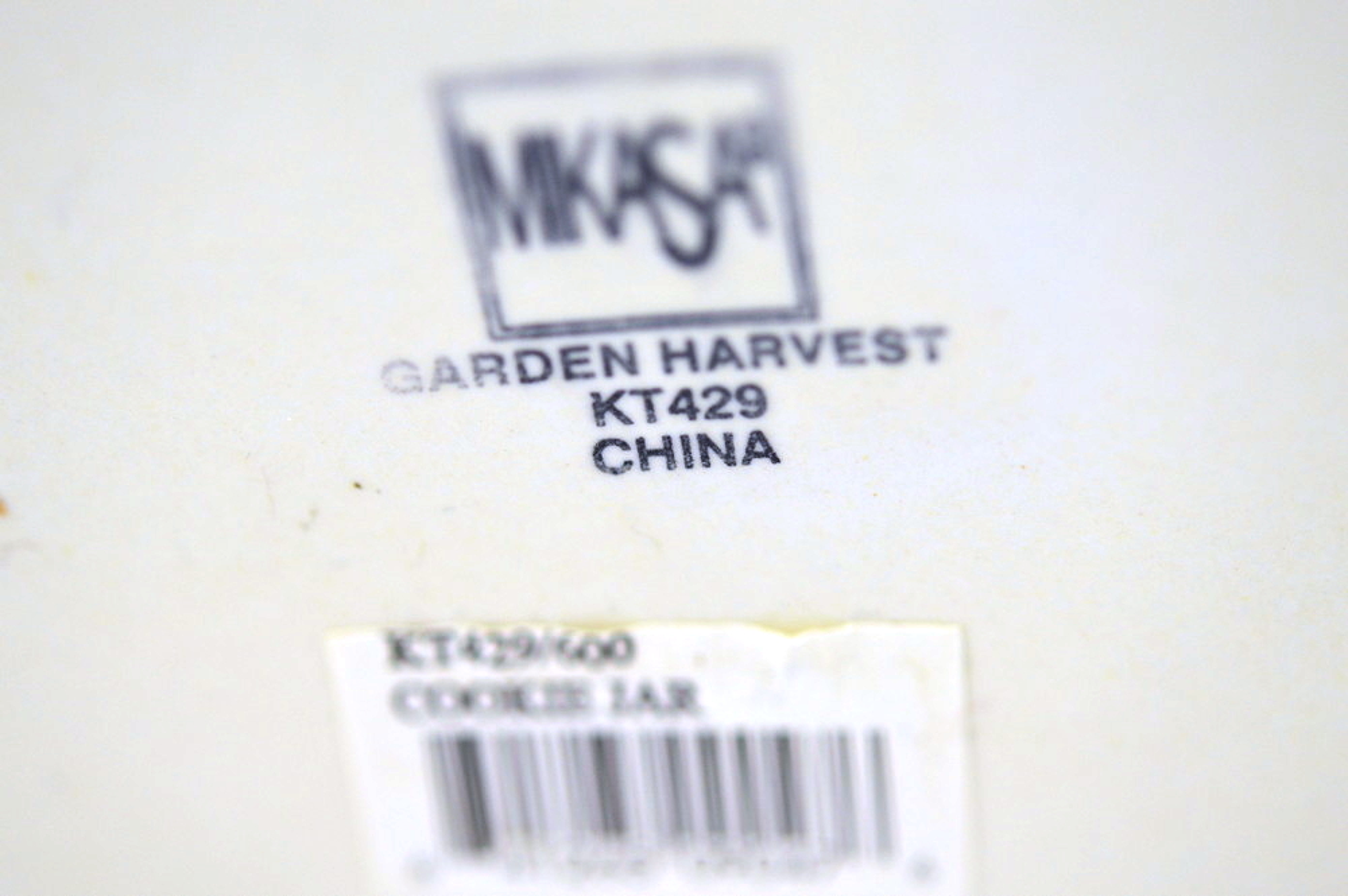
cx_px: 674
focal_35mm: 90
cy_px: 448
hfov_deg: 22.6
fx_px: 3367
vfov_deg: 15.2
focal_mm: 60
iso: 400
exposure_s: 1/160
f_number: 3.2
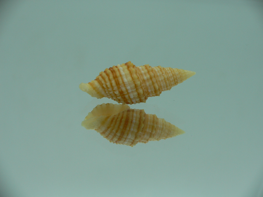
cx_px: 132
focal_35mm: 35
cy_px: 98
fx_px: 266
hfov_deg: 52.6
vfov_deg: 40.7
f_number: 2.8
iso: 80
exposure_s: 1/80
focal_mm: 4.6
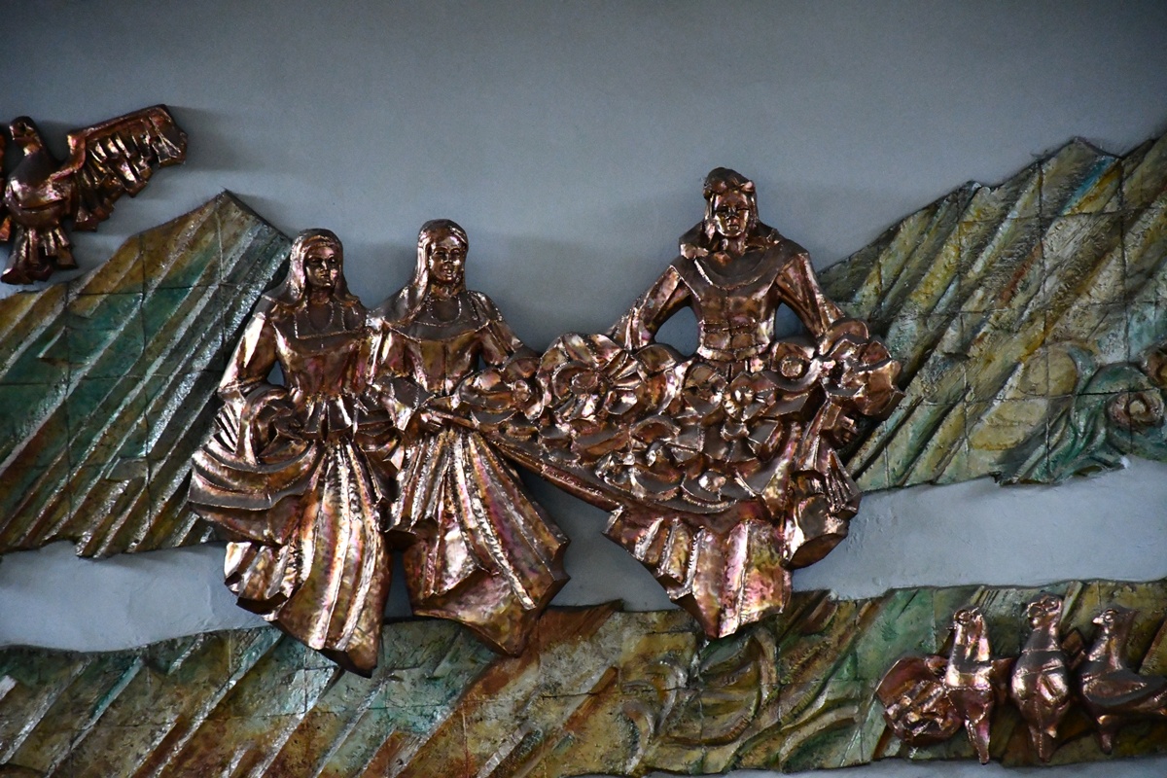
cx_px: 584
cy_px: 389
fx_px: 6807
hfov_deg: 9.8
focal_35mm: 210
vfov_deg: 6.5
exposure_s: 1/125
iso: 12800
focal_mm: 140
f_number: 5.6
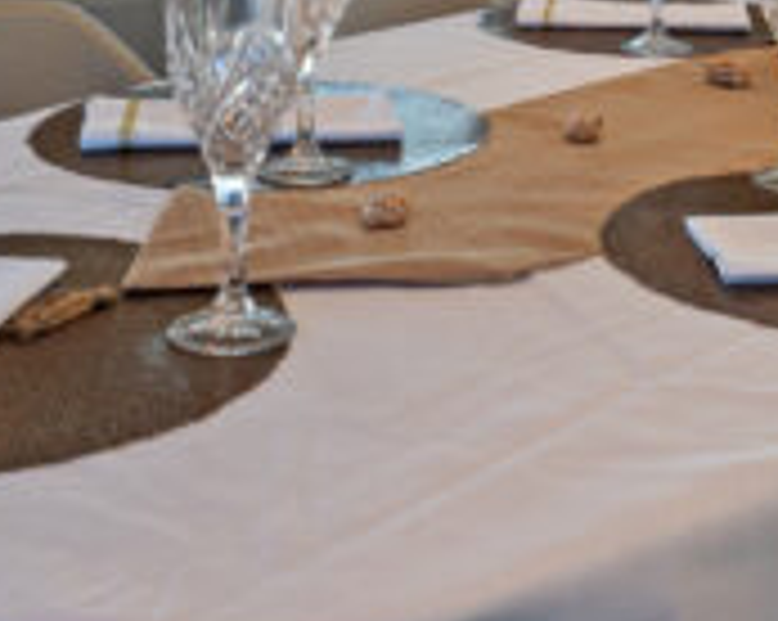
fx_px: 1794
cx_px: 477
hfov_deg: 24.4
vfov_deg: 17.4
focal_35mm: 78
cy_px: -340
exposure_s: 1/125
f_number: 8
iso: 200
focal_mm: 14
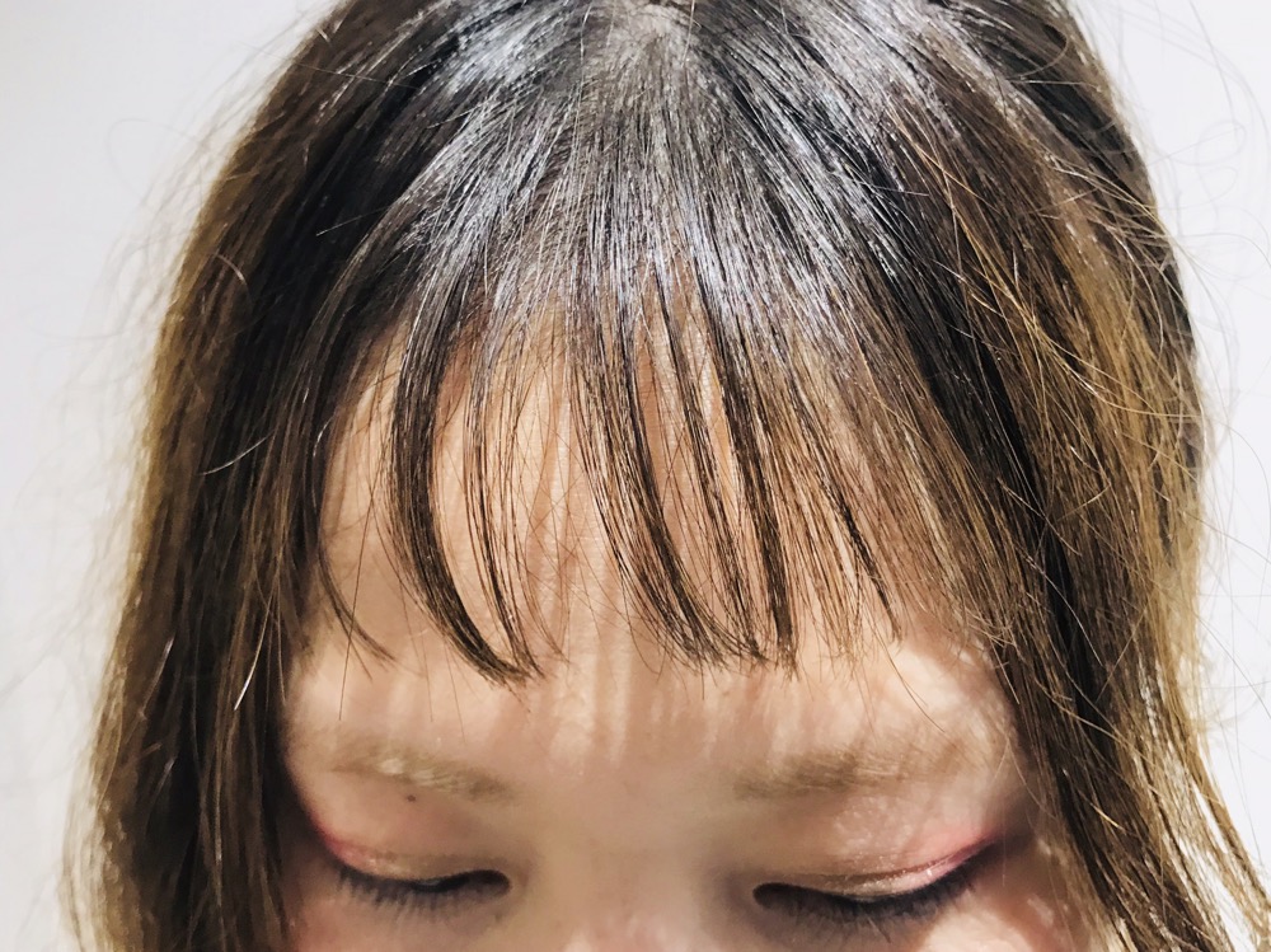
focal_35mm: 28
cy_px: 476
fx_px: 1028
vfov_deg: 49.7
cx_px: 636
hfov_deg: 63.5
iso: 40
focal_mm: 3.99
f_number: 1.8
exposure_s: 1/25
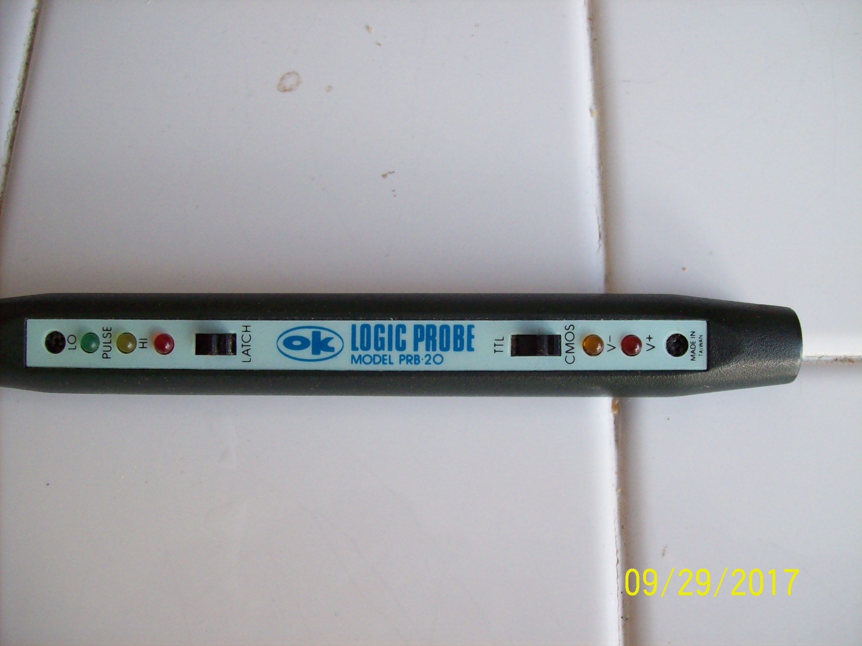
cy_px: 323
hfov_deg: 51.4
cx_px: 431
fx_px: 896
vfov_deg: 39.7
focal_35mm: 36
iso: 135
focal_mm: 6
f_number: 2.7
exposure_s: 1/64
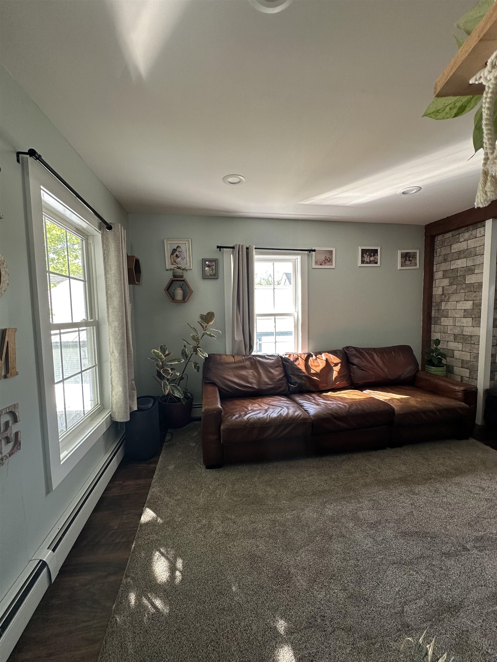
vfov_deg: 102.1
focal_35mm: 14
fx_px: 268
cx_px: 248
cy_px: 331
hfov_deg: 85.7
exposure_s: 1/99
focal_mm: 2.22
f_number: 2.2
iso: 100
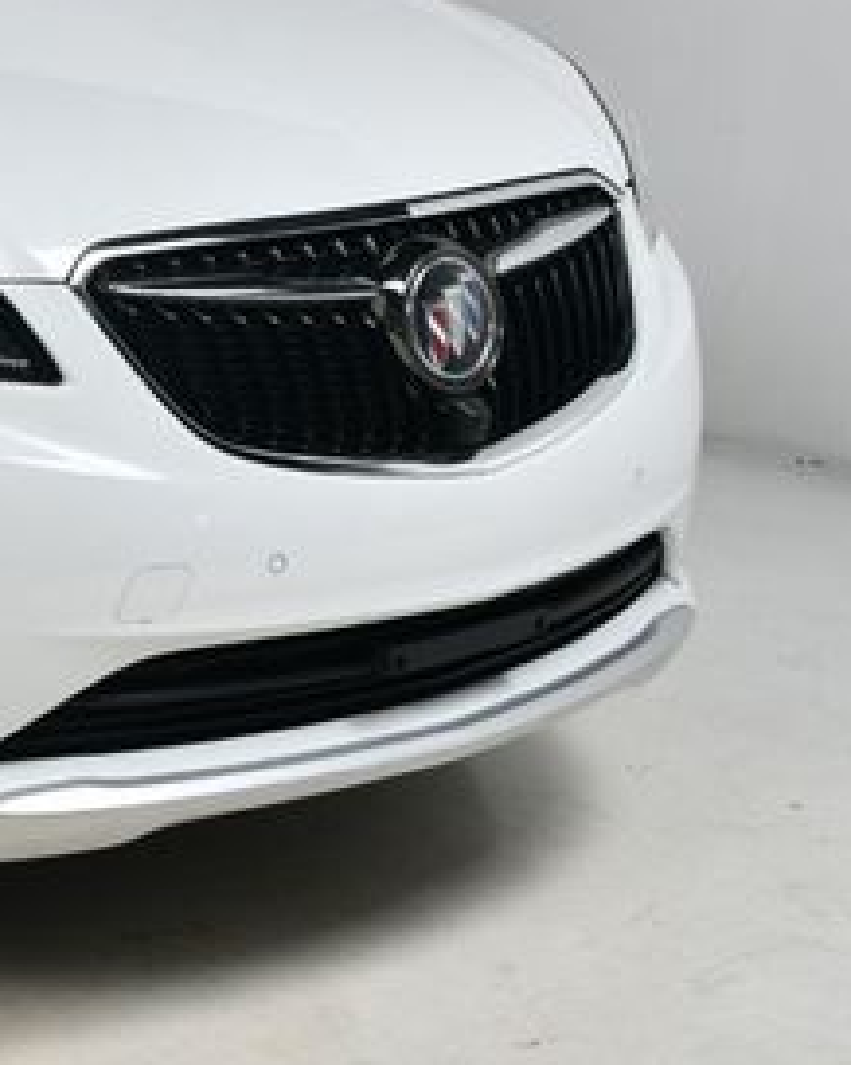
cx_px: -379
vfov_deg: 21.6
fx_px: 2774
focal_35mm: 88
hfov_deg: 16.1
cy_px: 285
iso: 100
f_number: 14
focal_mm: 27
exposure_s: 1/160
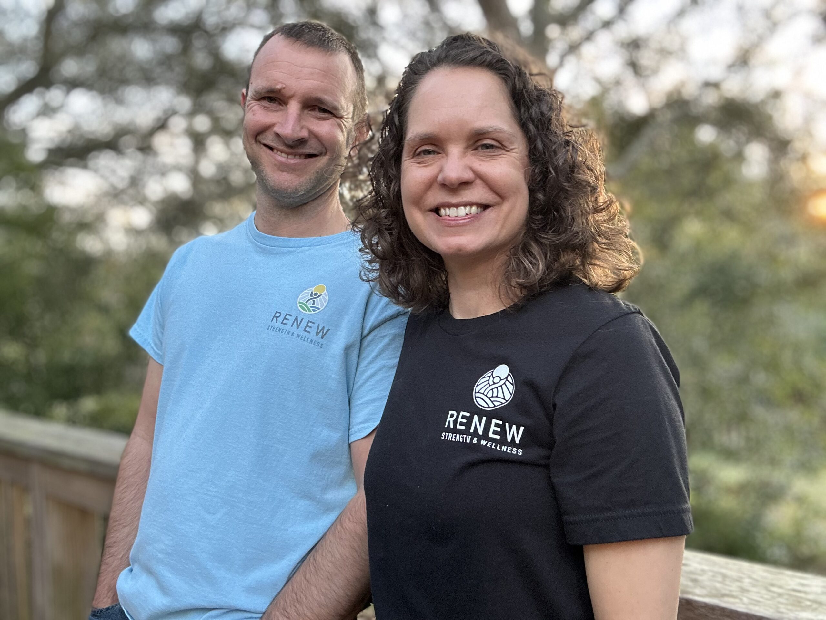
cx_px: 413
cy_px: 310
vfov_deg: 46.8
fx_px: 716
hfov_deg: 60.0
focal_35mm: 30
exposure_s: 1/60
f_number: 1.9
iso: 125
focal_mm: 2.69
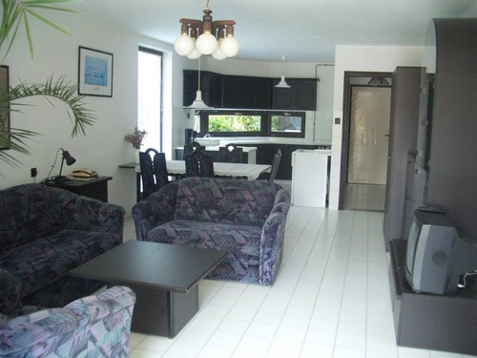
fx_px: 482
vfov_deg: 40.7
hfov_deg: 52.6
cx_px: 238
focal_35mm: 35
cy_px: 179
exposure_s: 1/80
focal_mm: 5.8
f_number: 2.6
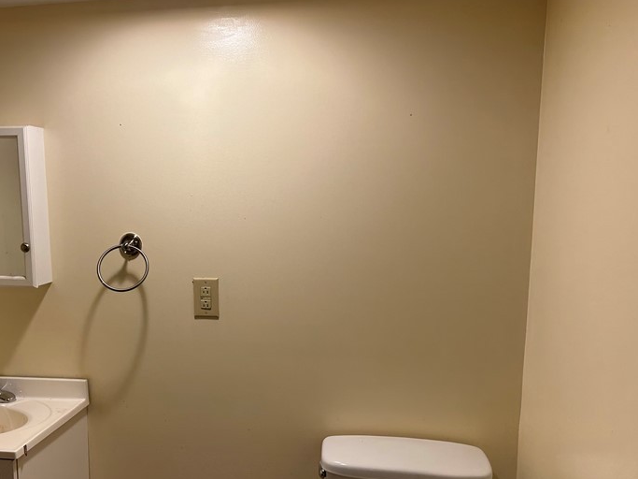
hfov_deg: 50.6
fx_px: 663
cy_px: 296
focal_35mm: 36
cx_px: 223
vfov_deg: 39.4
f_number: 1.78
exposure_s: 1/120
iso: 100
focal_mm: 6.86
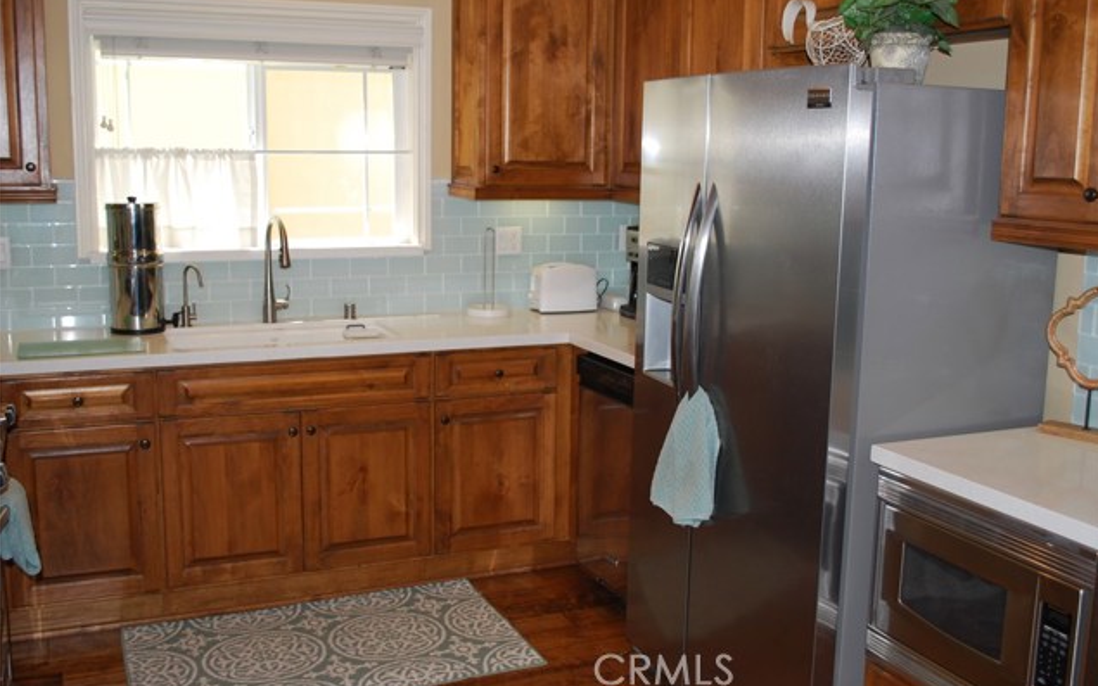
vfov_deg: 34.4
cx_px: 552
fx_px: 1107
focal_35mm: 37
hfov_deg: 52.7
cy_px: 325
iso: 200
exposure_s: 1/60
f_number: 4.2
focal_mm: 24
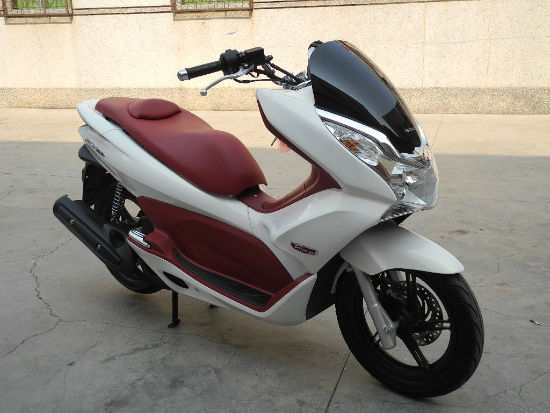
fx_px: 651
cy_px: 206
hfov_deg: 45.8
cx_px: 275
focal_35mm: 41
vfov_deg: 35.1
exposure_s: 1/640
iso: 100
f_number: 3.2
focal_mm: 8.8
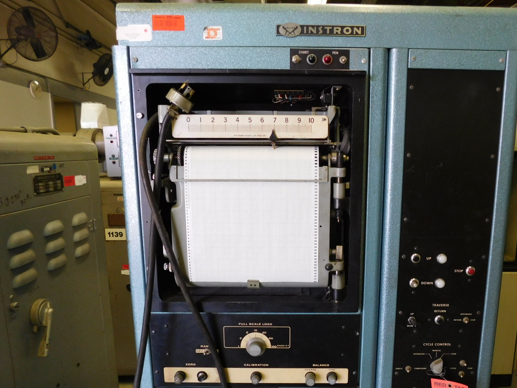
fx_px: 418
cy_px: 233
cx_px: 314
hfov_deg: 62.8
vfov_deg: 49.4
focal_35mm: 28
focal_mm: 4
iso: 200
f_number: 3
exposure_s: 1/30
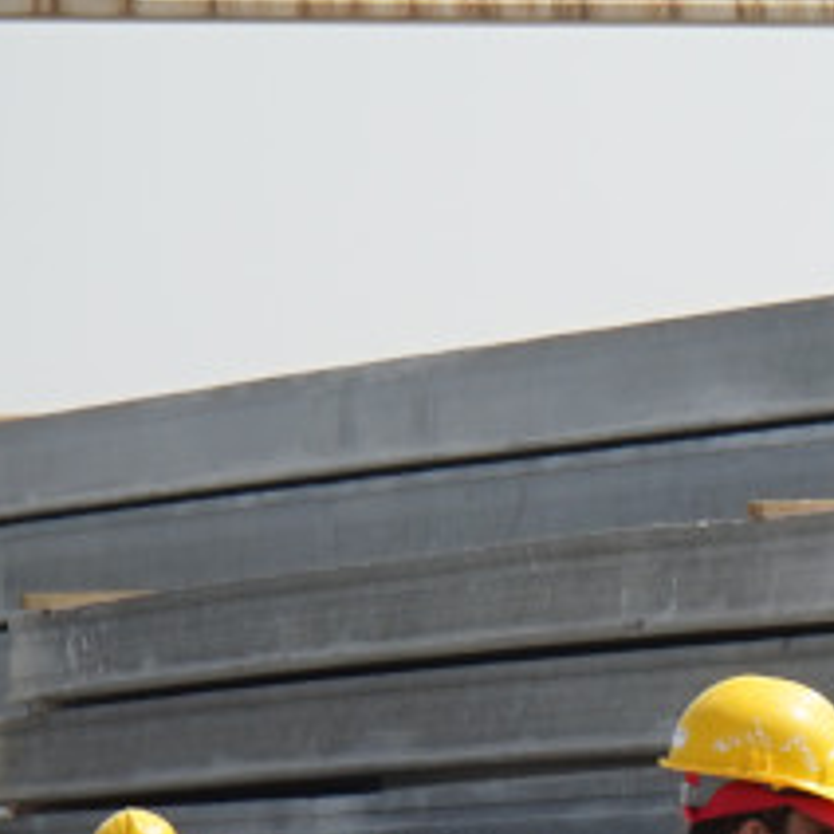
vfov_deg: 4.4
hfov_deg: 4.2
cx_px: 2754
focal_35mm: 397
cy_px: 940
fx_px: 10821
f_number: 9
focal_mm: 66
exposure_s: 1/250
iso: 100
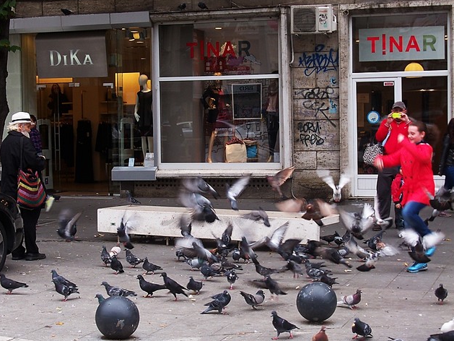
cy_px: 176
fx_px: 984
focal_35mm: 75
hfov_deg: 26.0
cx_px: 244
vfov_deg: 19.6
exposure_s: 1/80
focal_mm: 10.5
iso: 64
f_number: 4
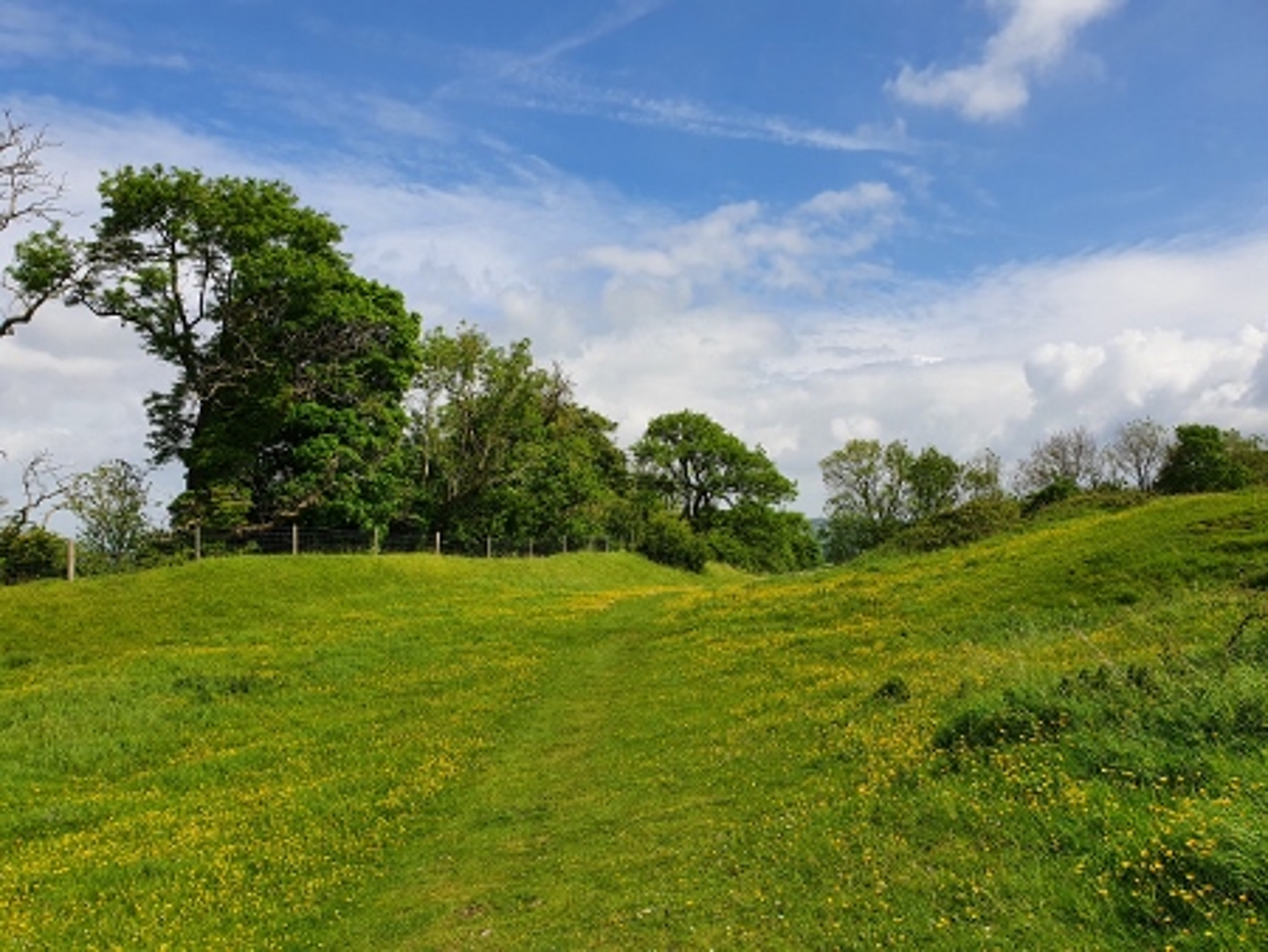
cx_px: 634
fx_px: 953
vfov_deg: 53.1
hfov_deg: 67.3
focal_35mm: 26
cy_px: 476
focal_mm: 4.32
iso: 50
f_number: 2.4
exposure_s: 1/2240
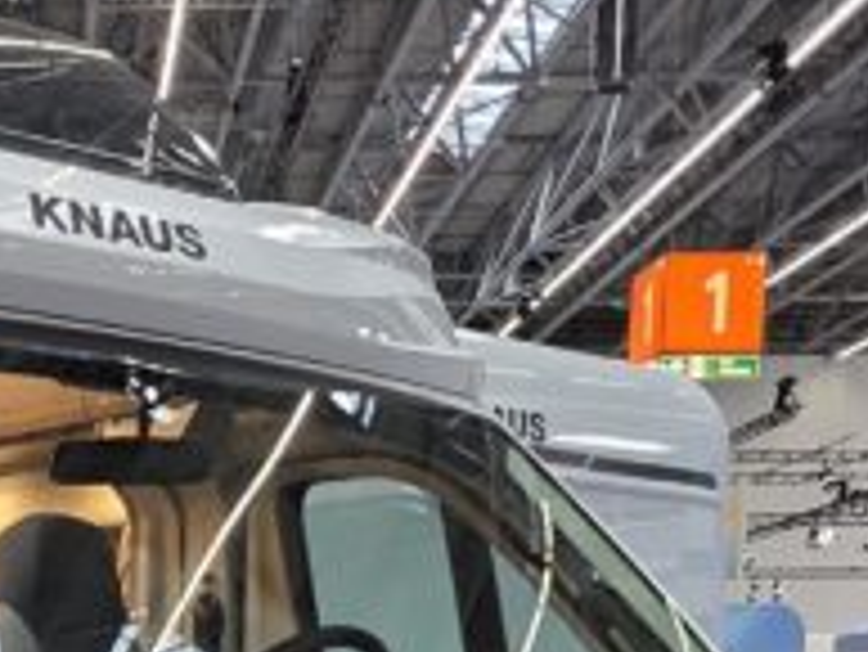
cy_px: 1102
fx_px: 1731
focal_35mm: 69
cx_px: -49
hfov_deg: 26.3
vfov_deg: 17.9
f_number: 1.9
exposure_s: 1/50.3
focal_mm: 2.2
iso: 40
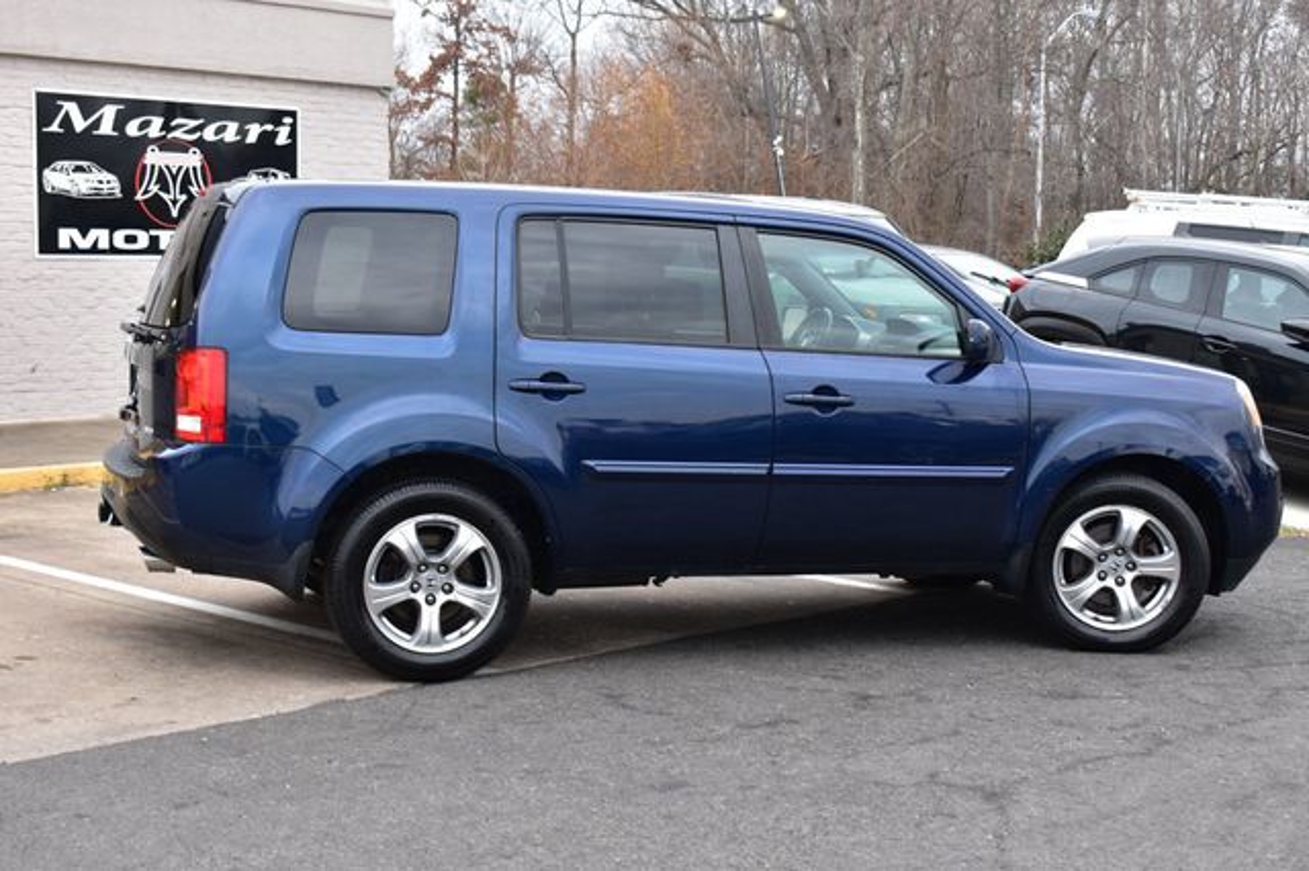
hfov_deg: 35.1
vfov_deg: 23.8
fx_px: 2071
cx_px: 654
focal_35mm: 57
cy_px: 436
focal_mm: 38
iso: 400
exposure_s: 1/20
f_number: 6.3
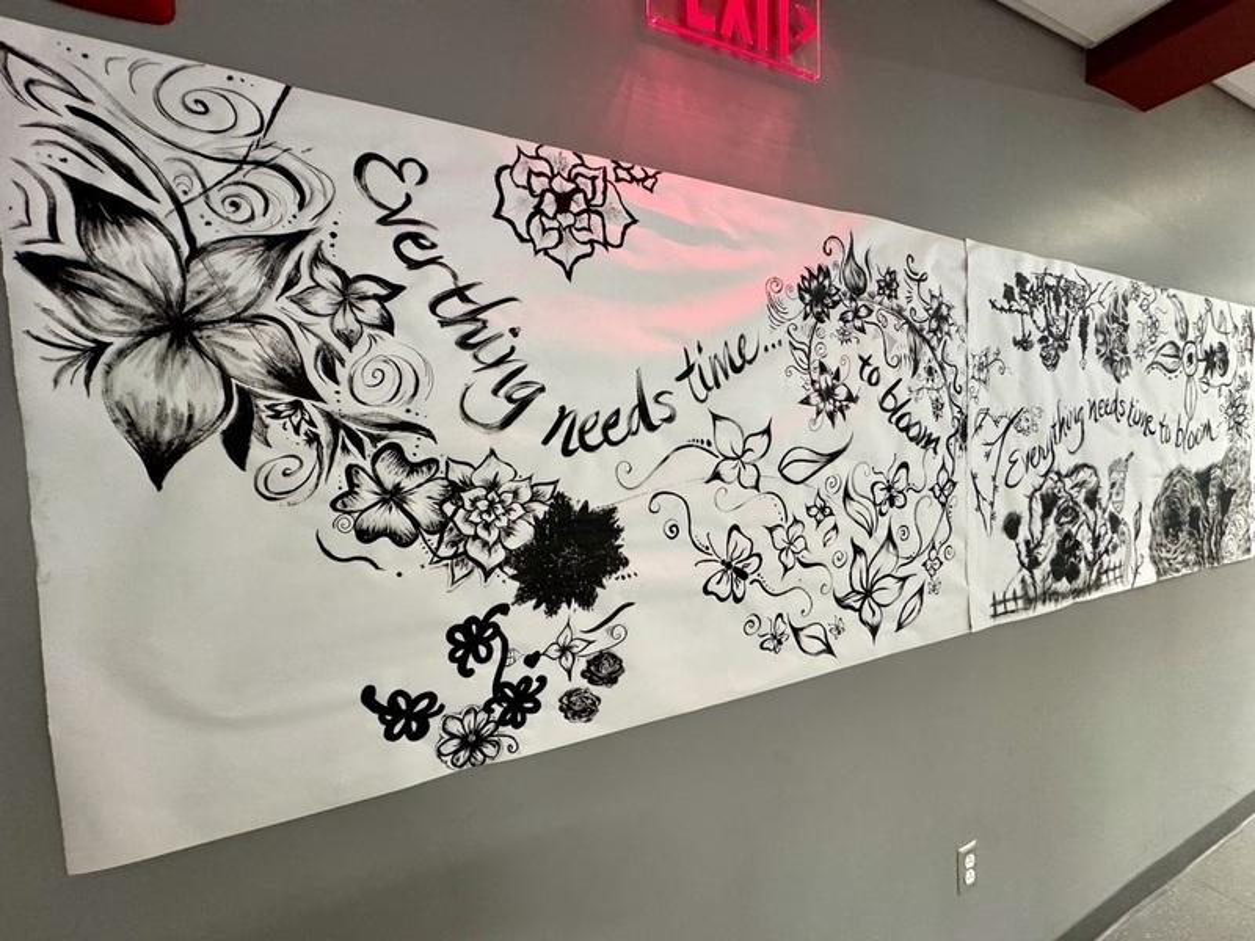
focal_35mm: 14
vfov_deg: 85.7
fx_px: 508
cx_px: 628
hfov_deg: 102.1
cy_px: 470
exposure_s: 1/60
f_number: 2.2
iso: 400
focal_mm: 2.22
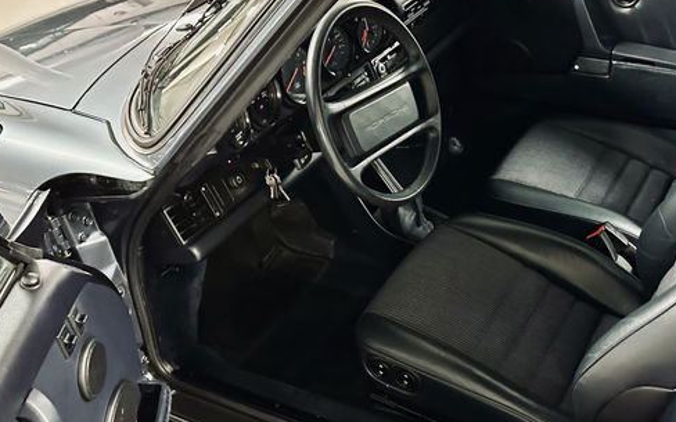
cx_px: 450
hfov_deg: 48.5
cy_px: 248
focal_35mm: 40
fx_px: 737
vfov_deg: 31.9
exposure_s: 1/33
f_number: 1.78
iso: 1000
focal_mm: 6.86
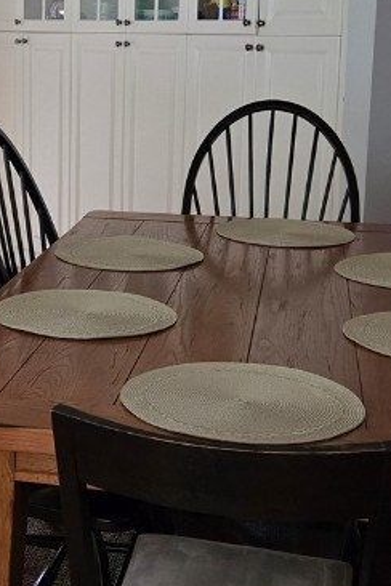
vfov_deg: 30.0
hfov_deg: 19.9
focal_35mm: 67
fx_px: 1091
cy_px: 219
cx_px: 30
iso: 640
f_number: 1.8
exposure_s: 1/60
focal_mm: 5.4
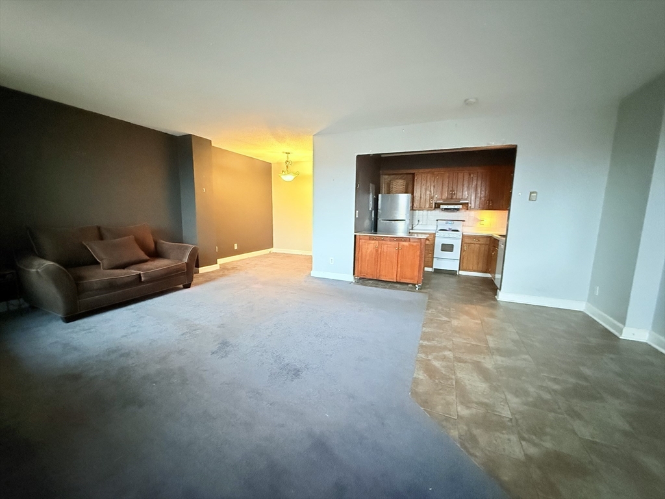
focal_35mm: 14
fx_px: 269
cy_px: 250
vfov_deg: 85.7
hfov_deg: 102.1
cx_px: 332
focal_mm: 2.22
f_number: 2.2
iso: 1250
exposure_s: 1/40
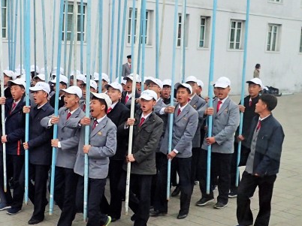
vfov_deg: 31.3
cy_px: 85
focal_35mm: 46
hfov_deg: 38.2
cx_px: 25
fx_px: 401
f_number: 2.8
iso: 100
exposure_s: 1/250
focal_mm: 4.5
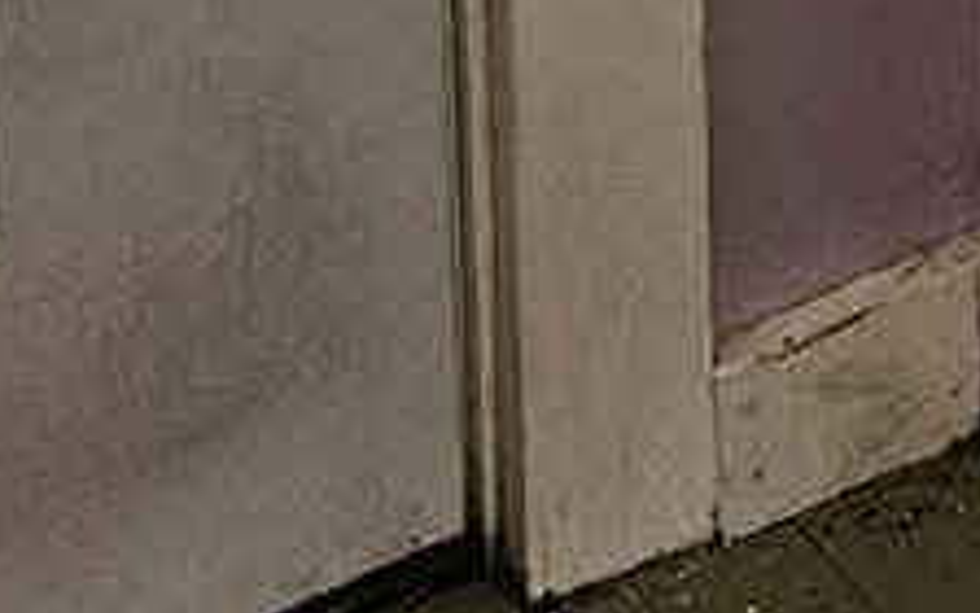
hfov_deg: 7.7
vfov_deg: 4.4
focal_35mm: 251
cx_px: 2463
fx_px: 6704
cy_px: -2640
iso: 320
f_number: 1.8
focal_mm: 5.4
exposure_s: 1/120
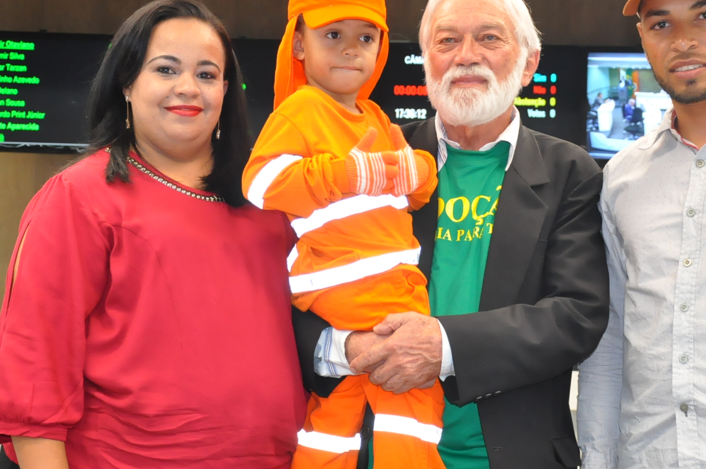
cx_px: 380
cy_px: 231
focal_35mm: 73
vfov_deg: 18.6
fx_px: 1430
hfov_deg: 27.7
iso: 2000
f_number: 5
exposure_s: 1/80
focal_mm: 34
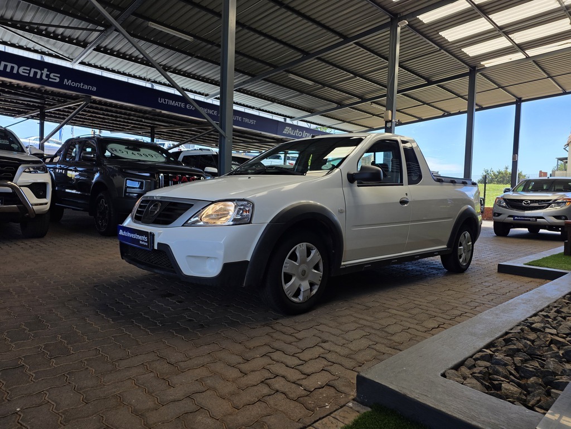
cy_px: 214
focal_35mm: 23
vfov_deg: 58.9
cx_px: 286
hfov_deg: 73.9
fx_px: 379
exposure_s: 1/1472
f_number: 1.7
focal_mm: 6.25
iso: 80
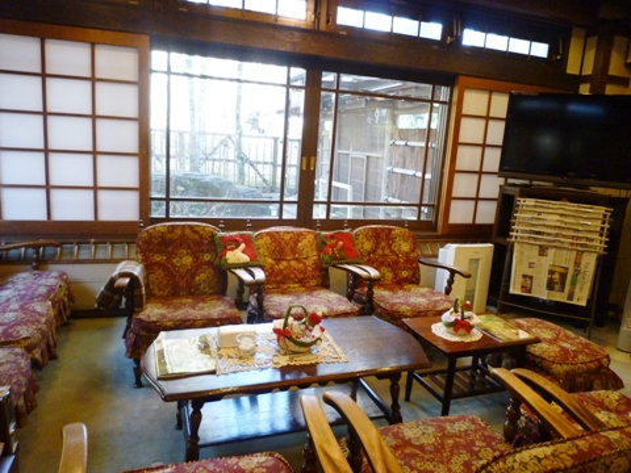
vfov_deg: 54.9
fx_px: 456
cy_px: 236
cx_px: 316
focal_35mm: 25
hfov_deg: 69.4
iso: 400
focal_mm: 4.4
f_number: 2.8
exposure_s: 1/25
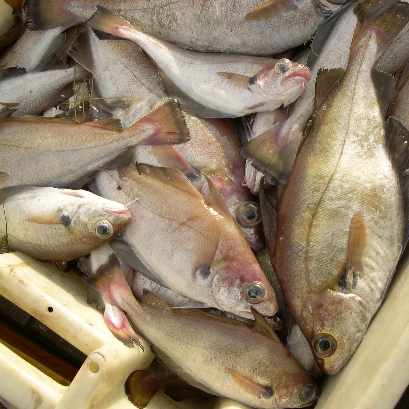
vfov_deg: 37.6
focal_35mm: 45
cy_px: 204
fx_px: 602
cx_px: 252
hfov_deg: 37.4
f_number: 7.6
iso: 100
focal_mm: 8
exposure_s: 1/133
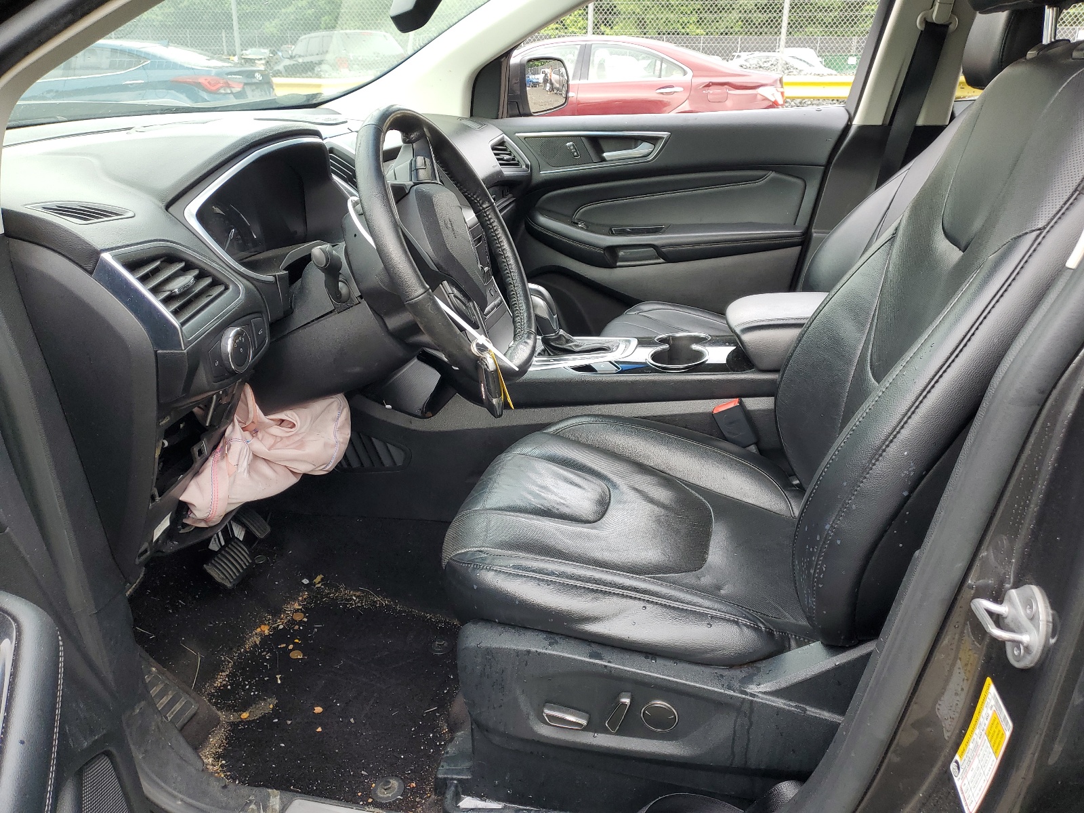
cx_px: 542
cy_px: 406
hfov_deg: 67.3
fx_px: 814
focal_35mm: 26
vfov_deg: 53.1
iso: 50
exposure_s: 1/152
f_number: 1.5
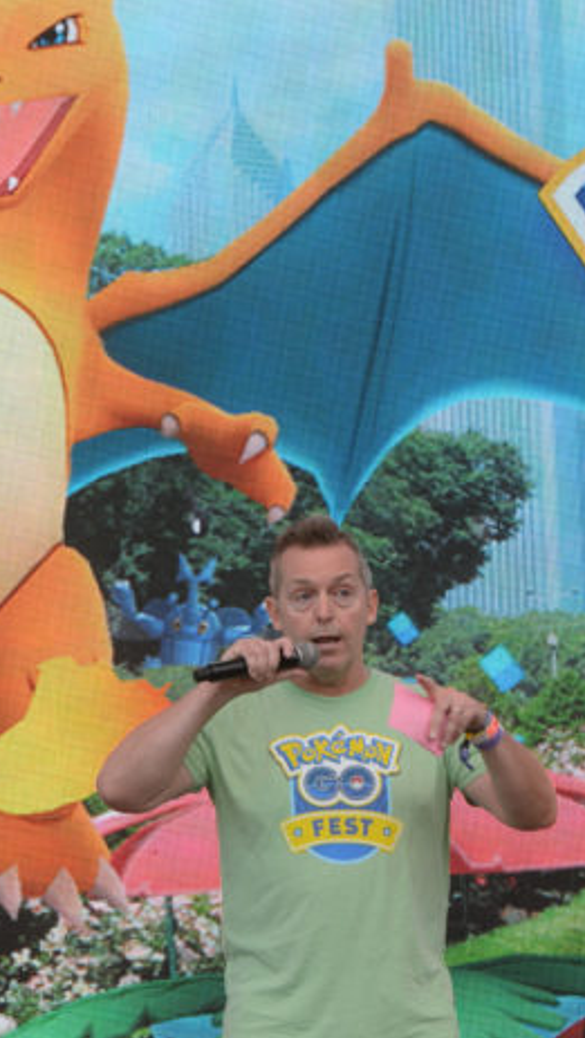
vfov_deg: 9.9
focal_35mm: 217
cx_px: 484
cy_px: 482
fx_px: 5974
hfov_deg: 5.6
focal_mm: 125
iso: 125
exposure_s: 1/200
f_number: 5.6
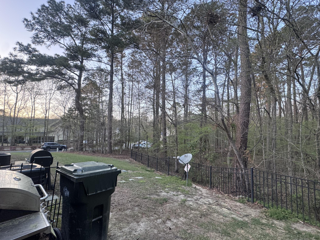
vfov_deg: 78.0
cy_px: 128
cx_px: 153
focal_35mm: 16
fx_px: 148
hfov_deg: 94.4
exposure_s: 1/99
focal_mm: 2.22
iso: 100
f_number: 2.2
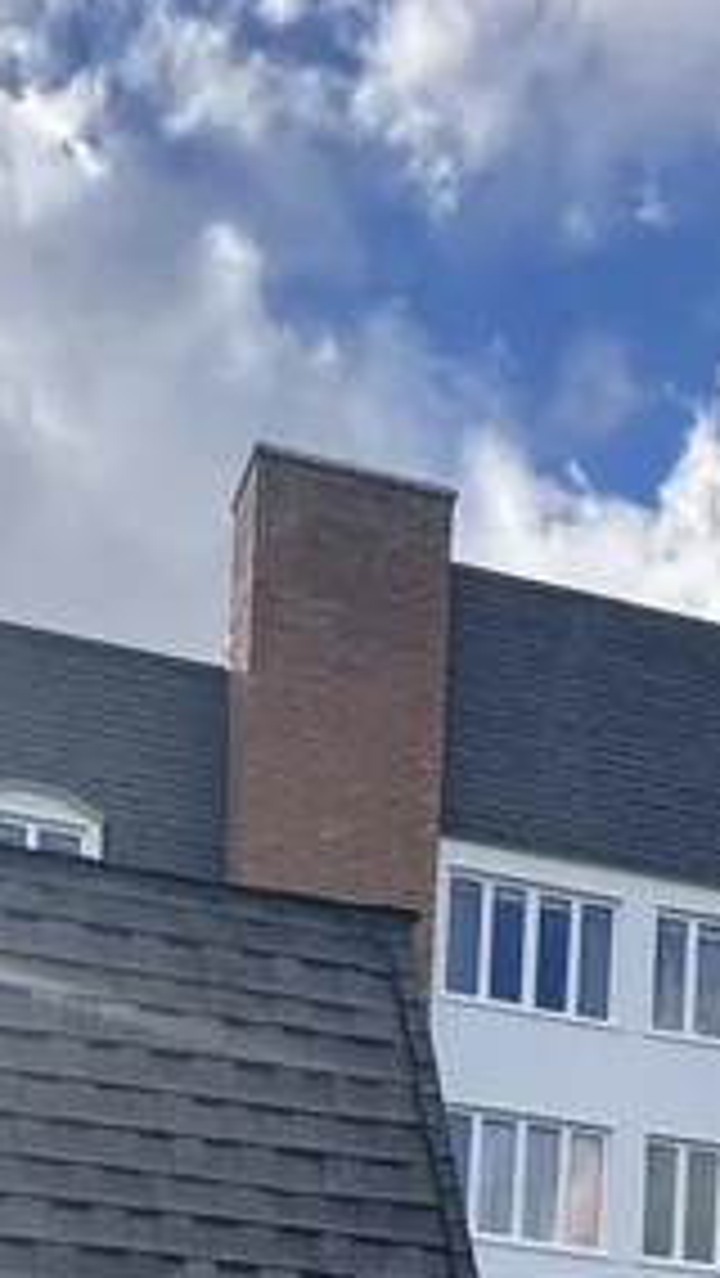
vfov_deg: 26.3
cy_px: 1912
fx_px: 1966
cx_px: 198
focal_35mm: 58
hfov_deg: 20.6
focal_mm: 2.22
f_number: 2.2
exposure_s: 1/428
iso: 40
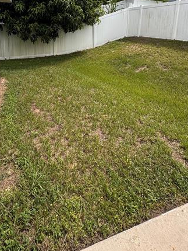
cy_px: 57
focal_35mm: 25
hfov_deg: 54.8
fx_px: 181
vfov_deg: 64.3
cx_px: 85
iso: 40
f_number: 2.2
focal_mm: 2.22
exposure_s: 1/831
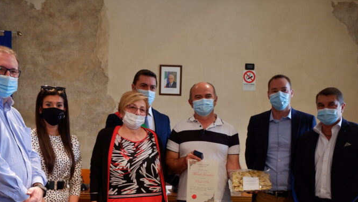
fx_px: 494
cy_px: 180
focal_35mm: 52
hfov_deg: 39.8
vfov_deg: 22.5
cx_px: 190
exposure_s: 1/28
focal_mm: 17
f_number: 3.8
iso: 200
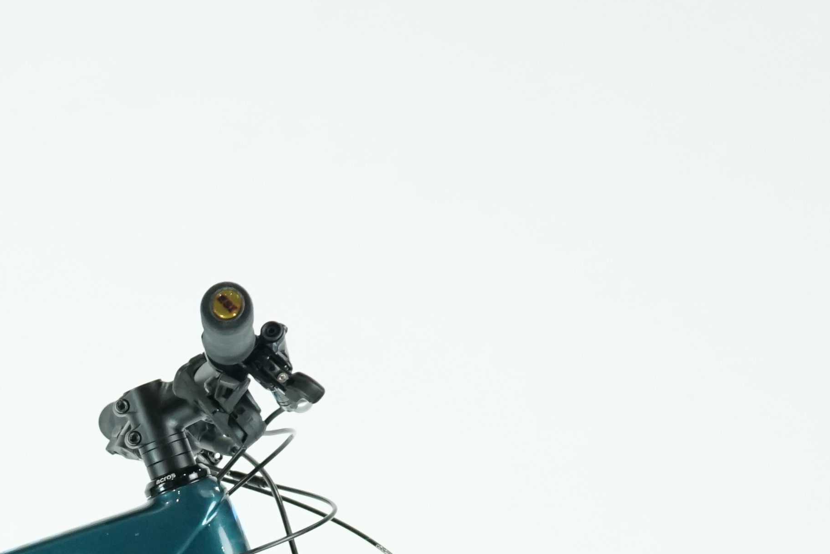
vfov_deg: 7.3
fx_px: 4265
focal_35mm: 185
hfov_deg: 10.8
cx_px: -290
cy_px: 914
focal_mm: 56
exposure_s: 1/200
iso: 2000
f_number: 5
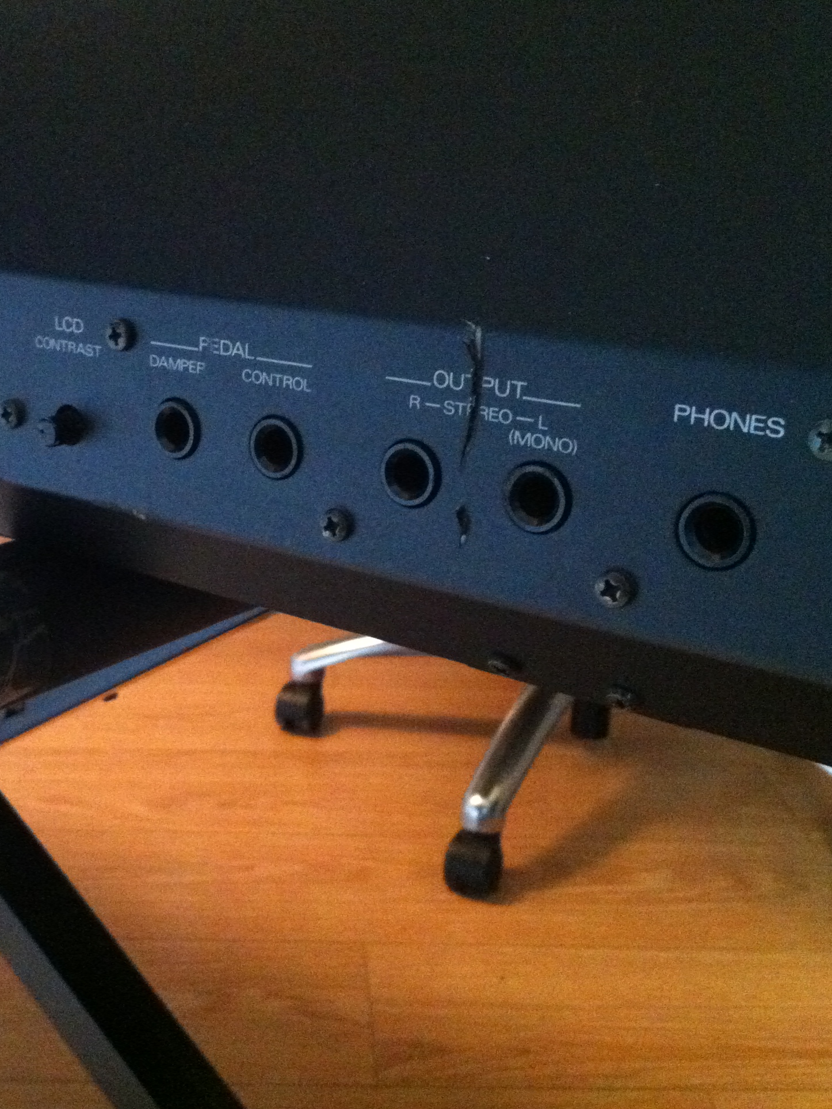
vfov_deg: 40.4
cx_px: 262
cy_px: 555
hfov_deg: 30.6
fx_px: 1506
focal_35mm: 47
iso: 1000
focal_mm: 3.85
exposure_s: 1/15
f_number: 2.8
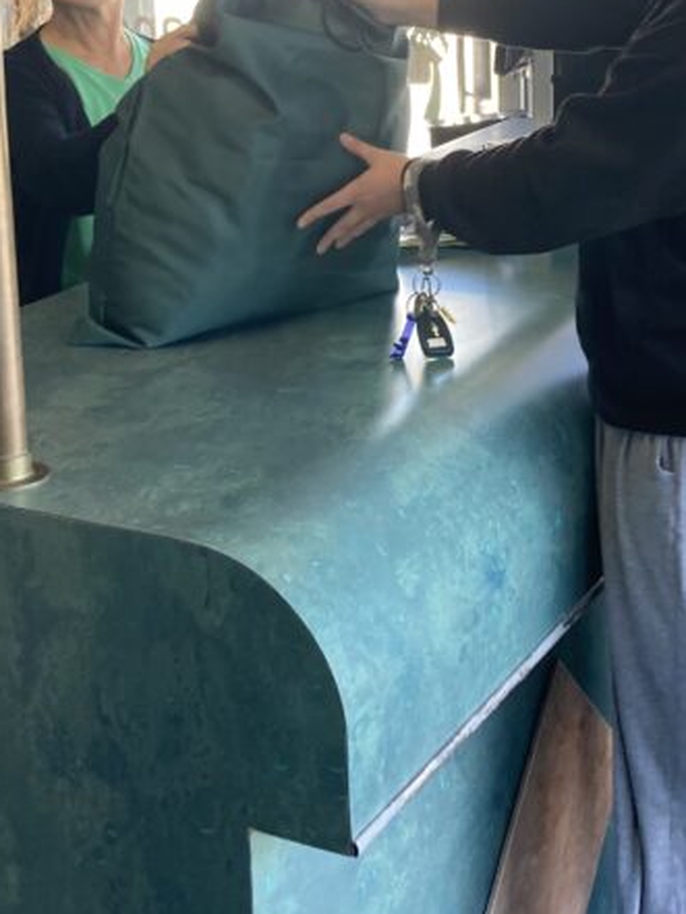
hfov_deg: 22.6
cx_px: 390
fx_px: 1717
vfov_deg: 28.9
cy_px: 141
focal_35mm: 65
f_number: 1.8
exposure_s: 1/120
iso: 50
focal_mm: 3.99
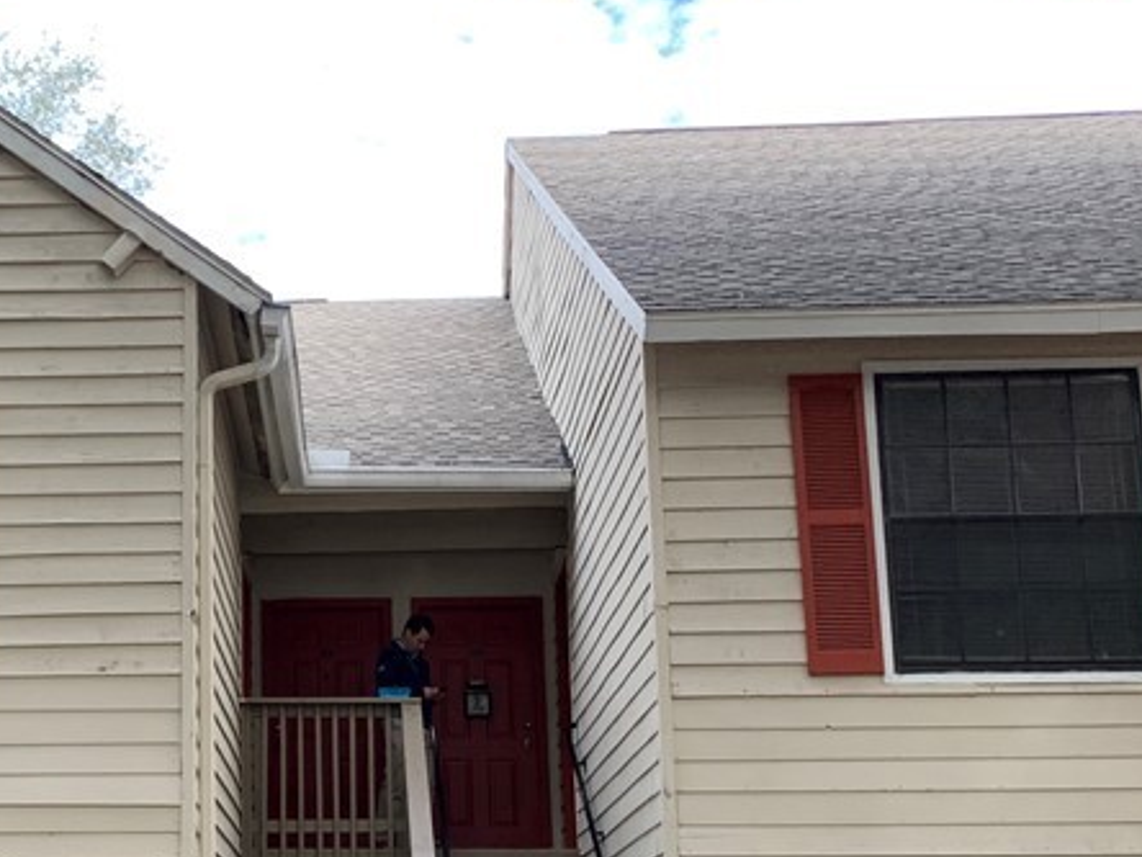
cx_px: 267
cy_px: 620
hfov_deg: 31.5
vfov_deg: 24.2
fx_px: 1979
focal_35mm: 60
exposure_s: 1/129
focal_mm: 4.25
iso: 25
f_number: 1.8
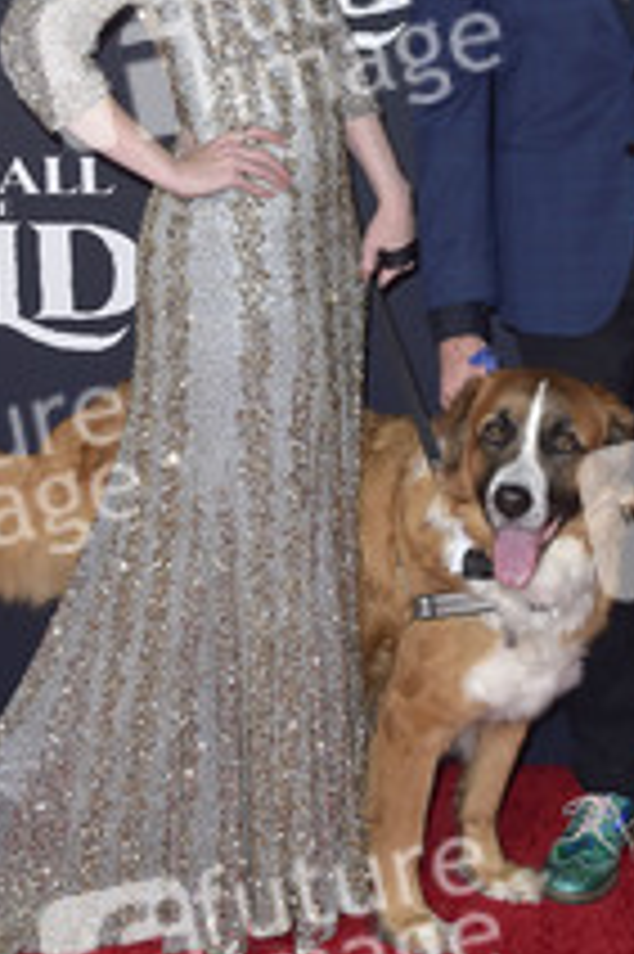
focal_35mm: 85
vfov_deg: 23.7
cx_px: 402
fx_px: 2249
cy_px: 270
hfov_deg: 16.0
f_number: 7.1
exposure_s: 1/250
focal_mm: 45
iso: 320
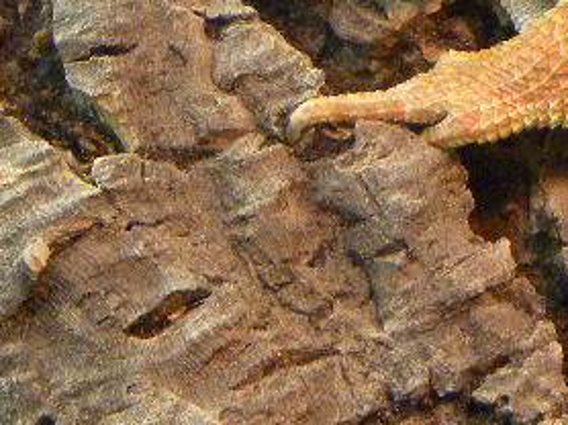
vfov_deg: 2.8
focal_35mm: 531
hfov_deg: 3.7
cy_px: -65
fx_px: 8705
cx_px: 586
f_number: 4.5
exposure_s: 1/78.6
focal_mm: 25.7
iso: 370
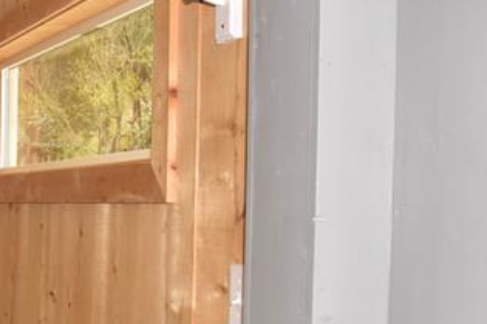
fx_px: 1055
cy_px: 272
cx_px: -249
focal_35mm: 78
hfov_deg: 21.6
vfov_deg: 17.3
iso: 400
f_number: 8
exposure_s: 1/60
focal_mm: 24
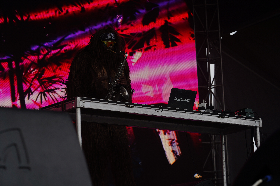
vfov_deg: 13.0
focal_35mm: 105
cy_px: 93
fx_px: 817
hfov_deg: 19.5
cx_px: 140
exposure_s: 1/320
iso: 100
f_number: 6.3
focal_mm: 105
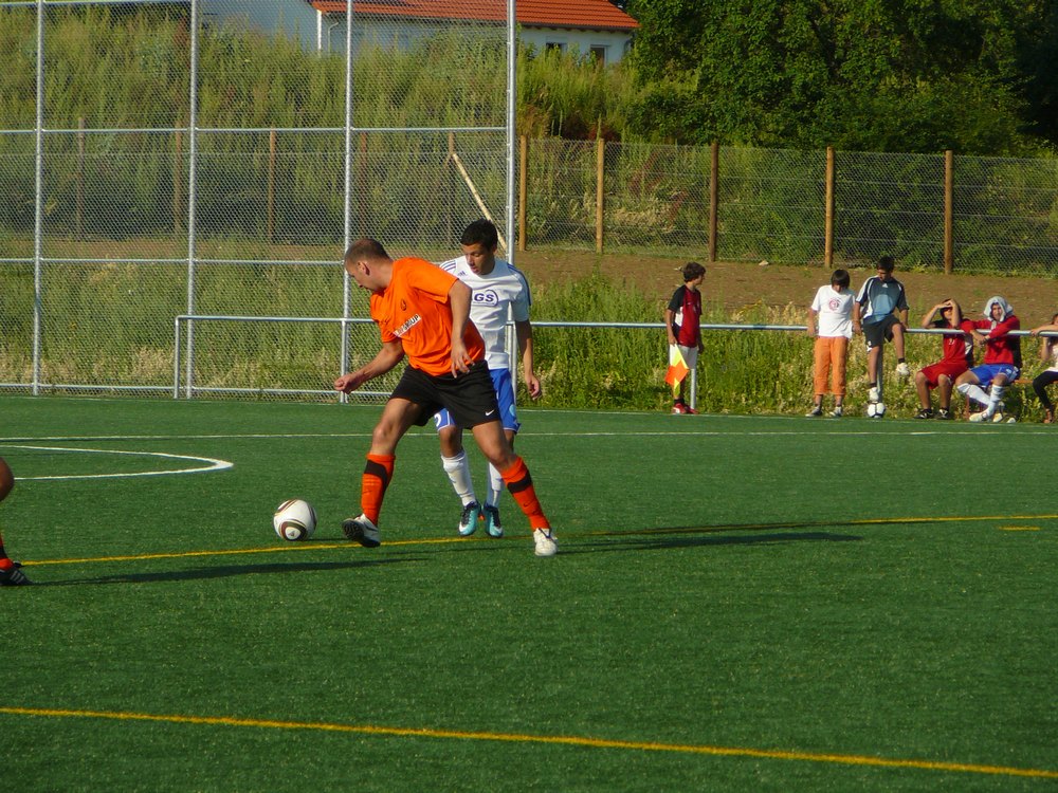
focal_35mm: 229
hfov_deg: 8.6
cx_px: 529
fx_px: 6999
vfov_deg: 6.5
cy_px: 396
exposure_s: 1/800
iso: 80
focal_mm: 34.1
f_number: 4.1
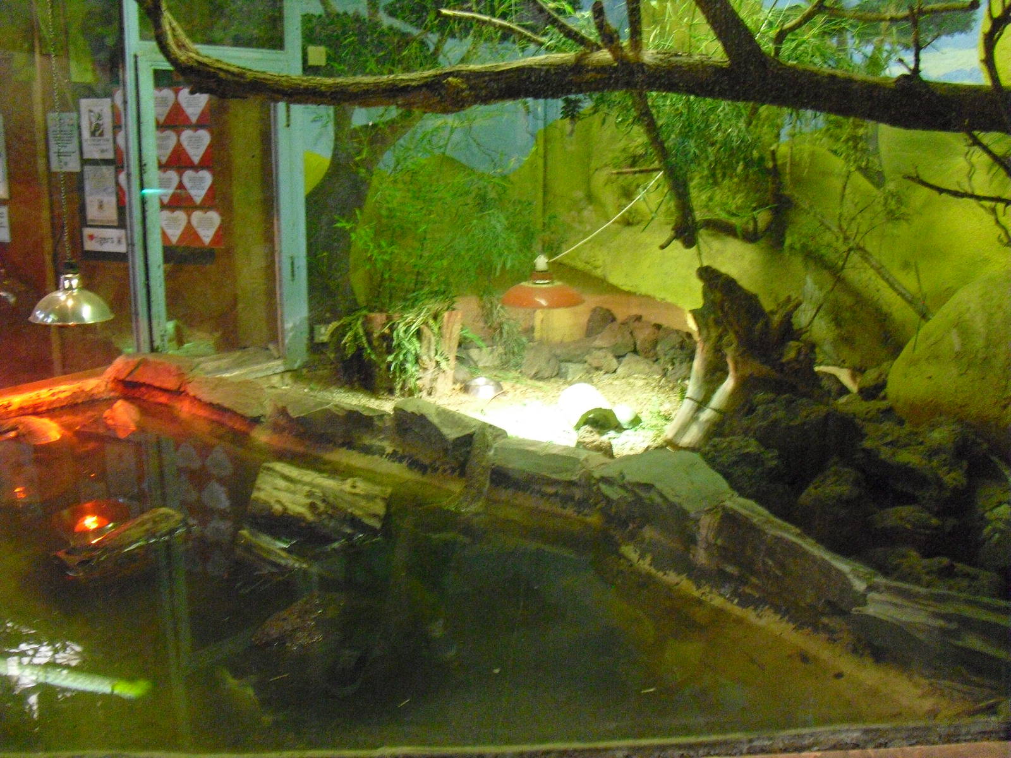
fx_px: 1051
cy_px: 379
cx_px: 506
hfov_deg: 51.4
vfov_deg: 39.7
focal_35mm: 36
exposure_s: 1/20
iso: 800
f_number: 3.1
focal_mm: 6.3
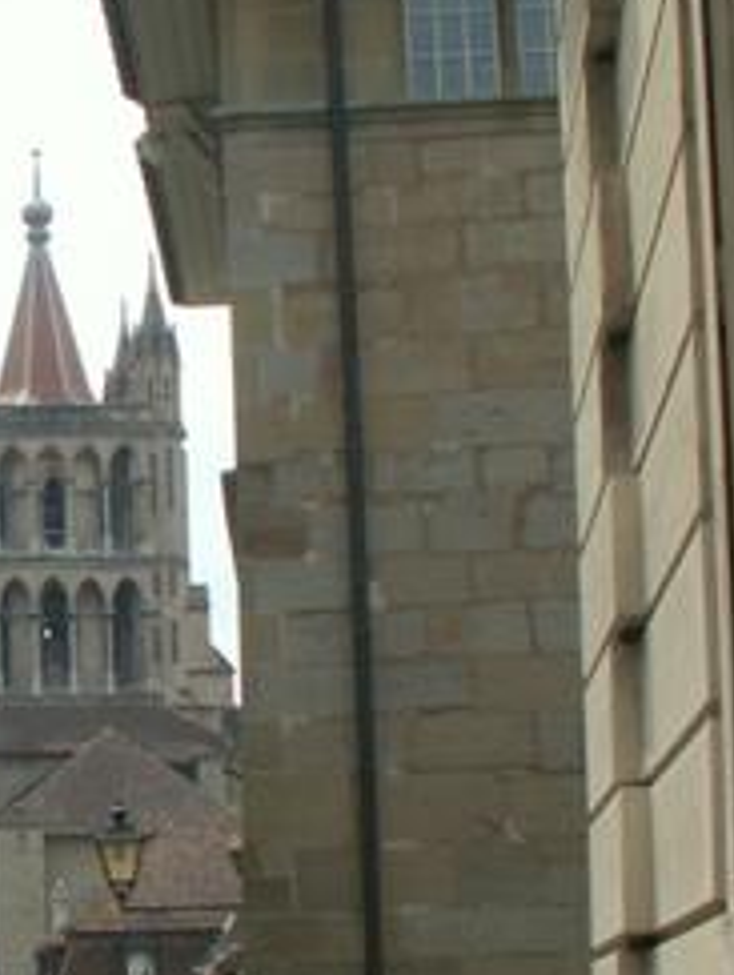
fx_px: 2594
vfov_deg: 21.1
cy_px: 742
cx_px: -116
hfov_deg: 15.6
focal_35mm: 92
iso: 50
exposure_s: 1/200
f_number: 6.3
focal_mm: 5.86
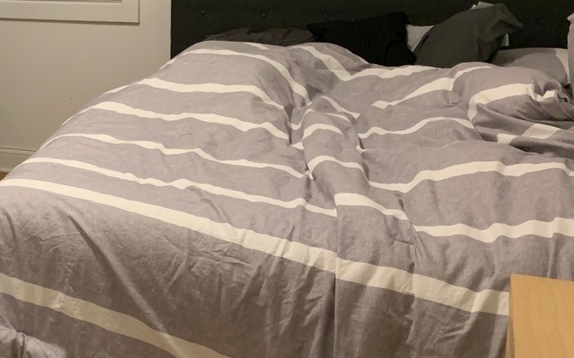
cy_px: 94
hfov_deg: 33.0
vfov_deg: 21.8
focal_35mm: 59
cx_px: 67
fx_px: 923
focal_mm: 4.25
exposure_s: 1/60
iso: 250
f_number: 1.8
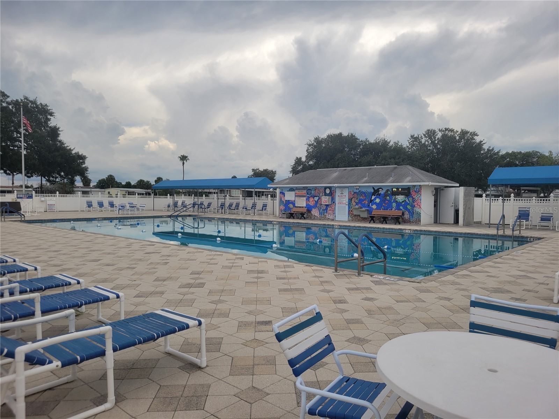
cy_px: 210
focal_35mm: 26
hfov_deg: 67.3
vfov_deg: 53.1
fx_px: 420
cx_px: 280
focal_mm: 5.4
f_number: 1.8
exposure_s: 1/1839
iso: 40
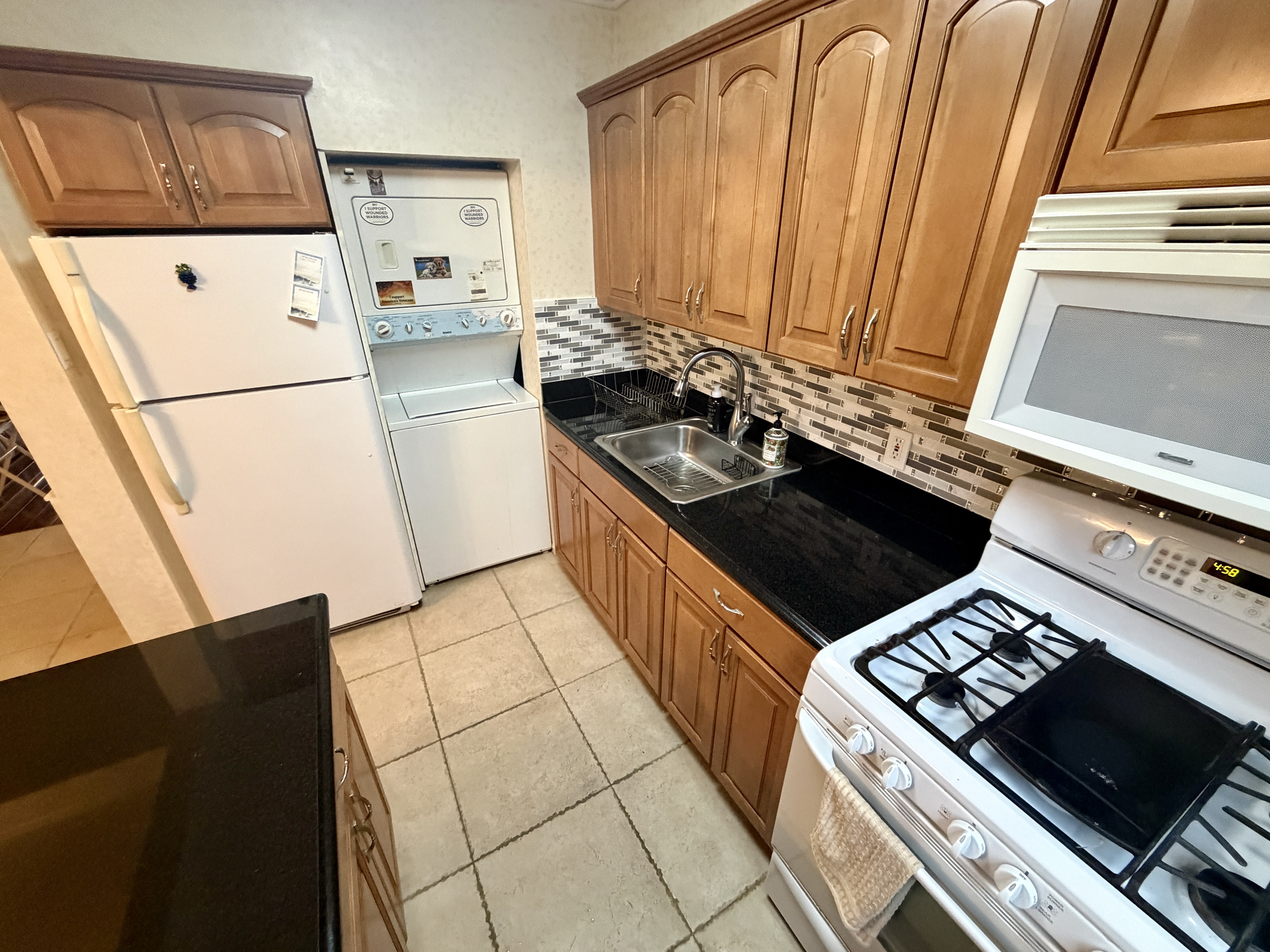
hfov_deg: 102.1
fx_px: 514
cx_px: 635
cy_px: 476
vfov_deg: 85.7
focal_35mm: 14
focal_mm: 2.22
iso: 500
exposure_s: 1/60
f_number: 2.2
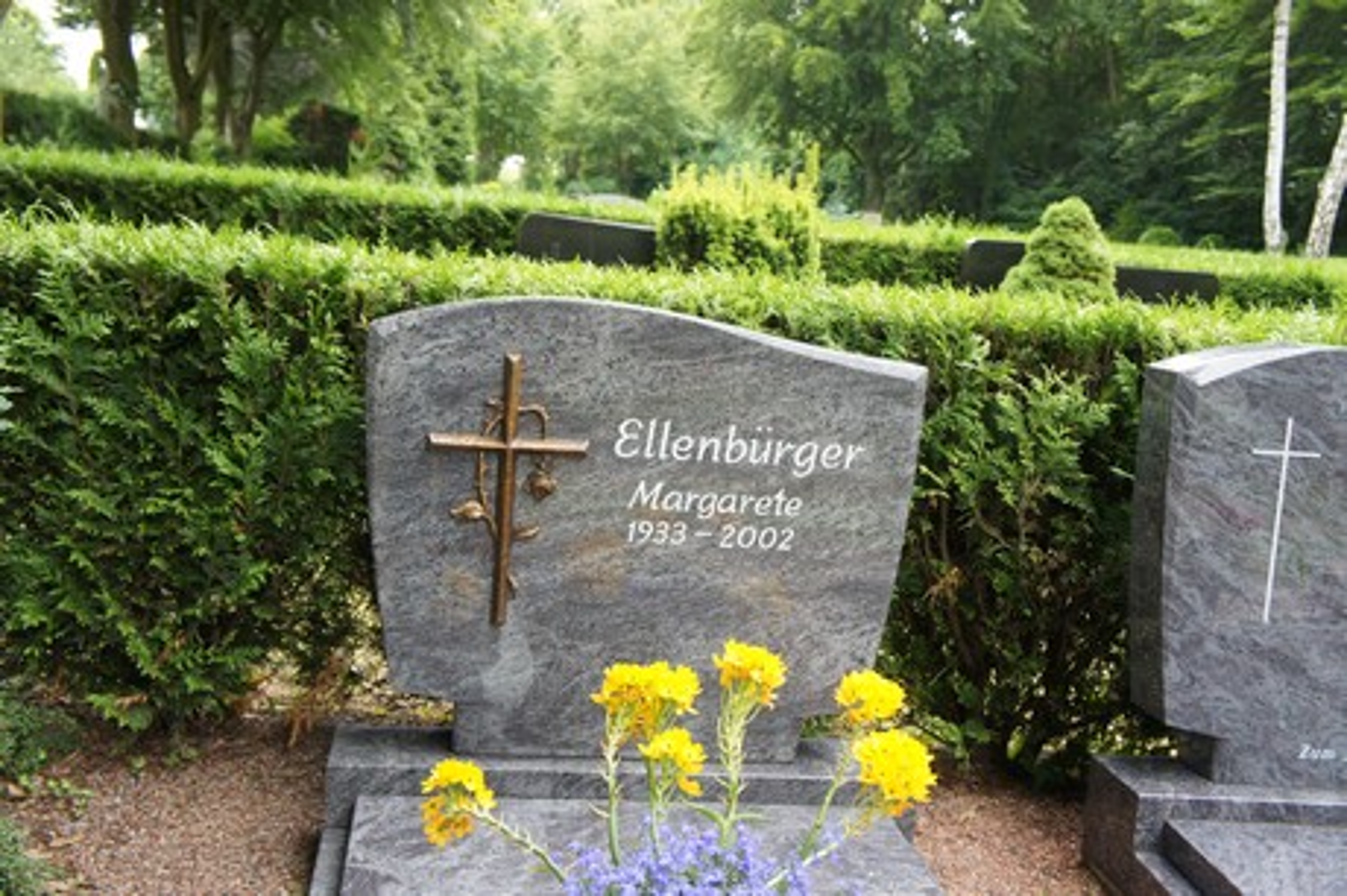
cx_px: 674
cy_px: 448
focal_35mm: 40
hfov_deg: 48.0
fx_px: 1514
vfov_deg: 33.0
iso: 500
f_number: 4.5
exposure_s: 1/160
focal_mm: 27
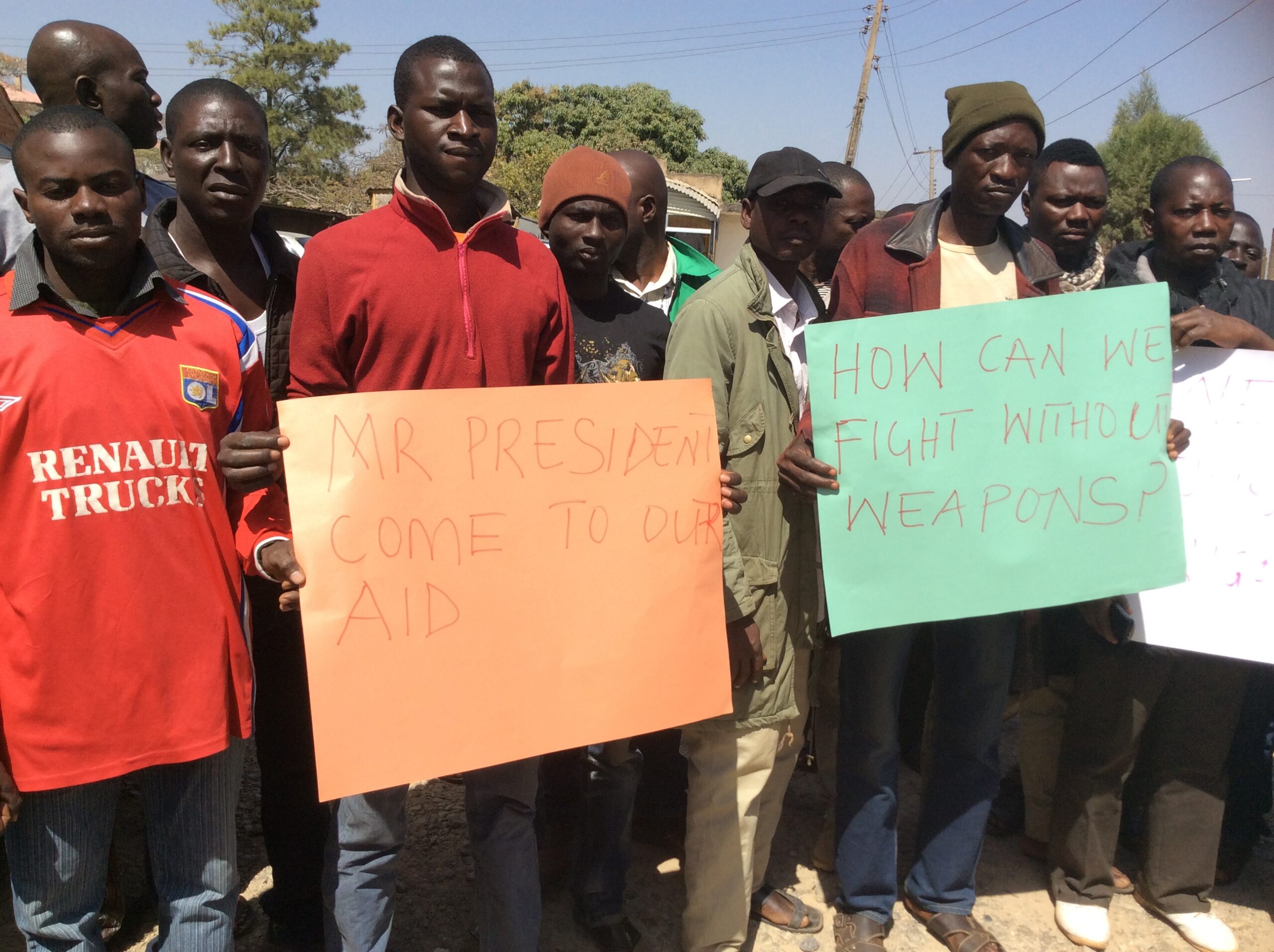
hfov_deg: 55.4
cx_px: 637
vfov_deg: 42.8
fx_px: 1213
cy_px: 476
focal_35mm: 33
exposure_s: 1/1466
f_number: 2.4
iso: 32
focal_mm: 3.3
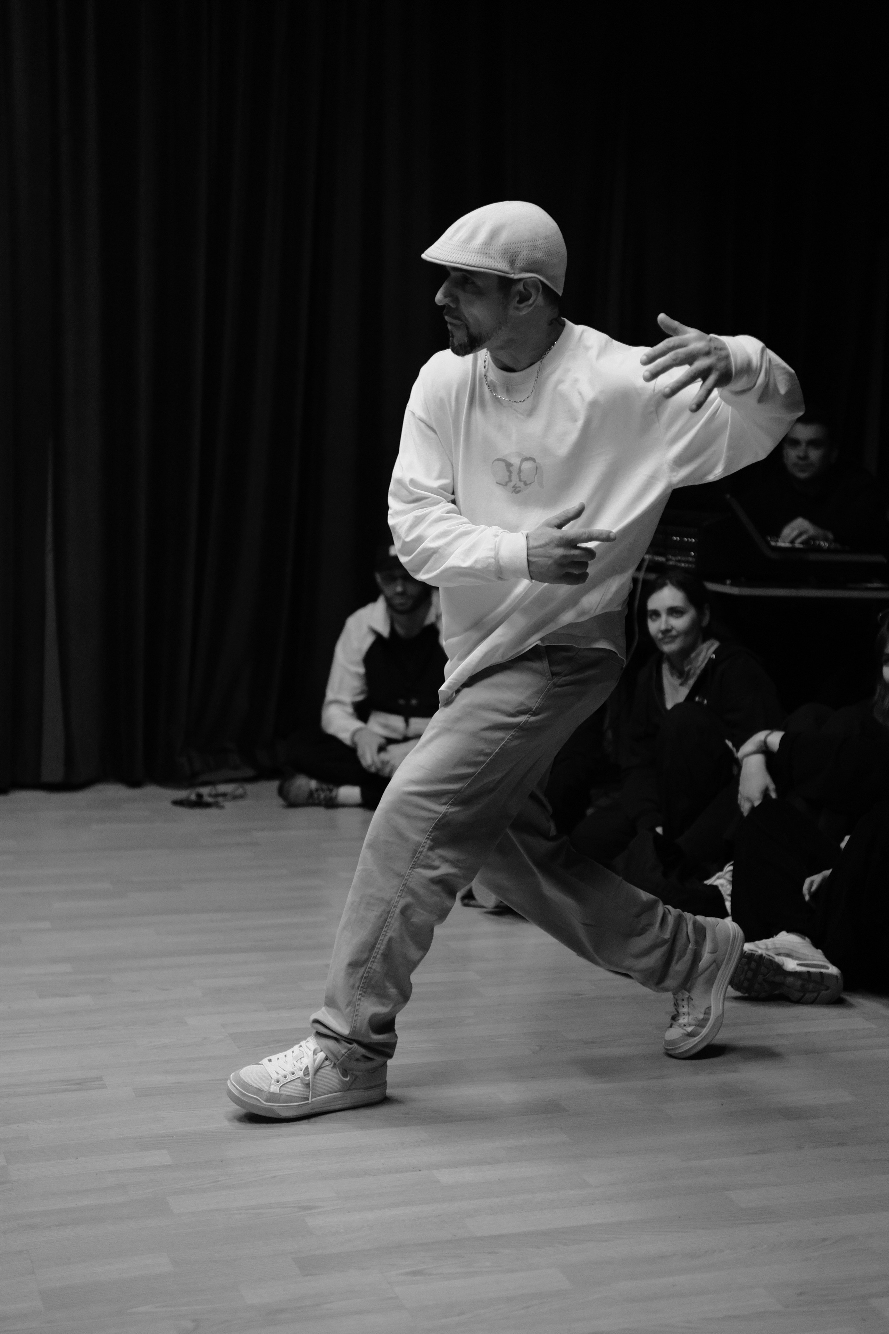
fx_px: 1852
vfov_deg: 39.6
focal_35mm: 50
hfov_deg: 27.0
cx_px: 444
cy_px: 667
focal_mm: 33
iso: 3200
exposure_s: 1/2000
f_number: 1.6
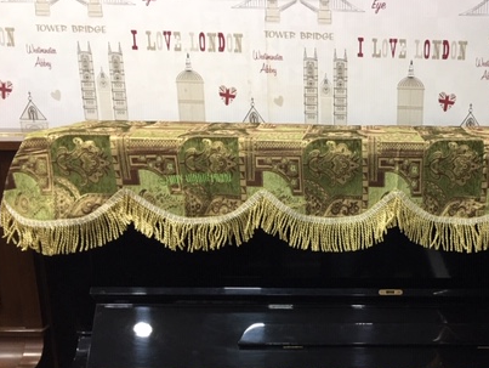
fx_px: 650
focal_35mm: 46
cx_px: 380
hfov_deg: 39.8
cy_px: 284
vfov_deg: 30.9
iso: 64
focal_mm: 4.15
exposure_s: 1/17
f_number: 2.2
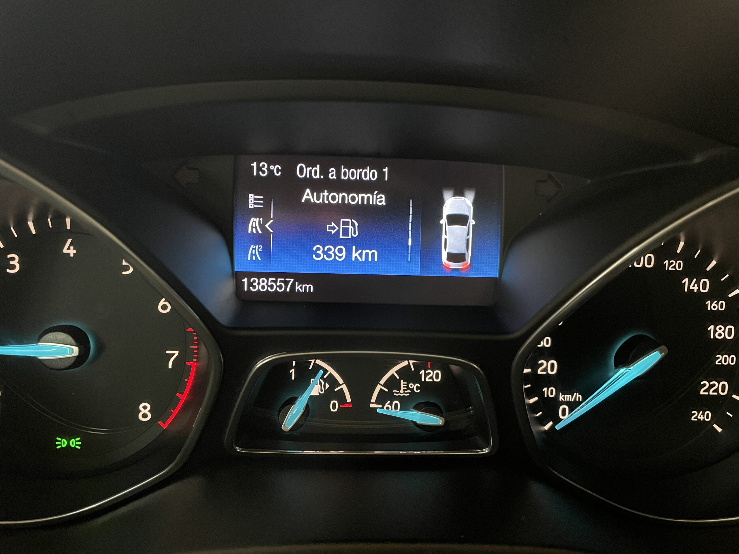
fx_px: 555
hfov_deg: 67.3
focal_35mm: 26
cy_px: 277
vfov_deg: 53.1
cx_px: 370
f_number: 1.6
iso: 640
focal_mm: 4.2
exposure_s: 1/25
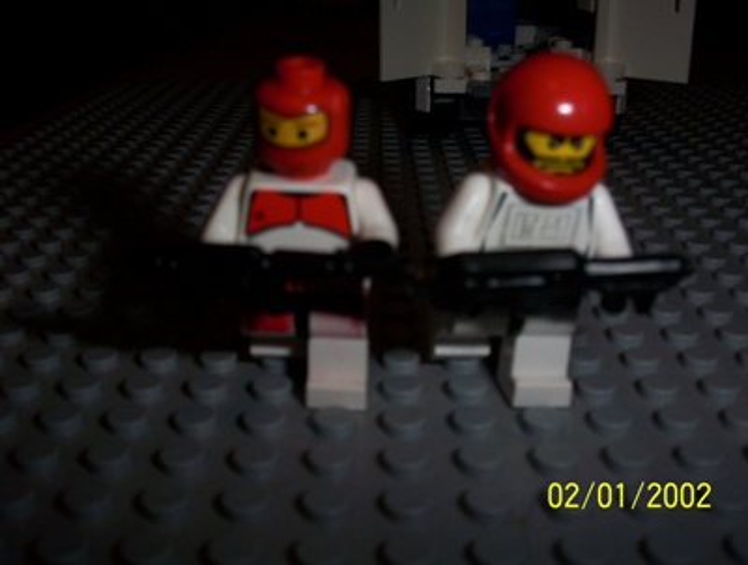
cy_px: 282
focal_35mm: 39
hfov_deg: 47.8
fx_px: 845
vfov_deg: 37.0
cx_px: 374
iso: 140
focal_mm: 6
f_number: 4.5
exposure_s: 1/120
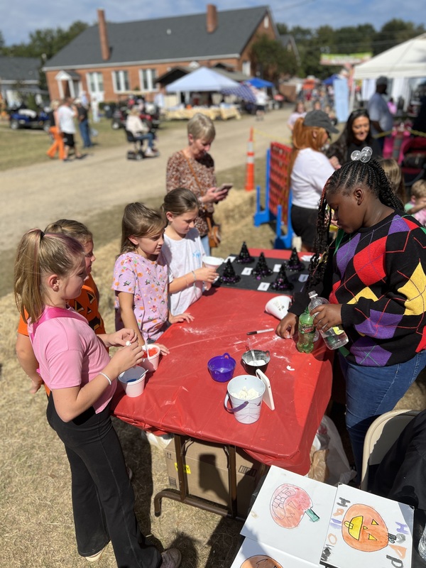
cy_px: 284
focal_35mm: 26
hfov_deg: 53.1
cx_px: 213
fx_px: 427
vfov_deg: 67.3
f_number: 1.5
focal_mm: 5.7
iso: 50
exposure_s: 1/5319
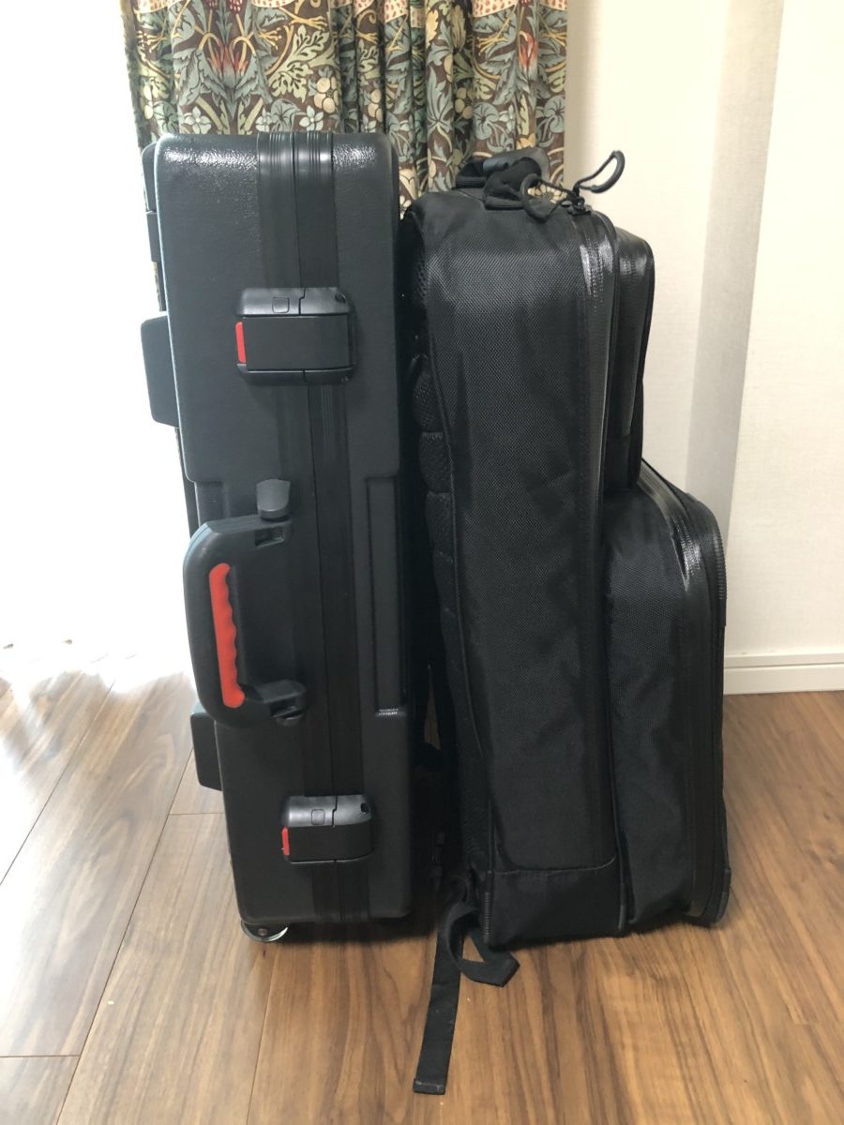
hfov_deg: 49.7
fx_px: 910
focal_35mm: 28
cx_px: 422
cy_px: 562
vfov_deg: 63.4
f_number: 1.8
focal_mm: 3.99
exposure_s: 1/17
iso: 100
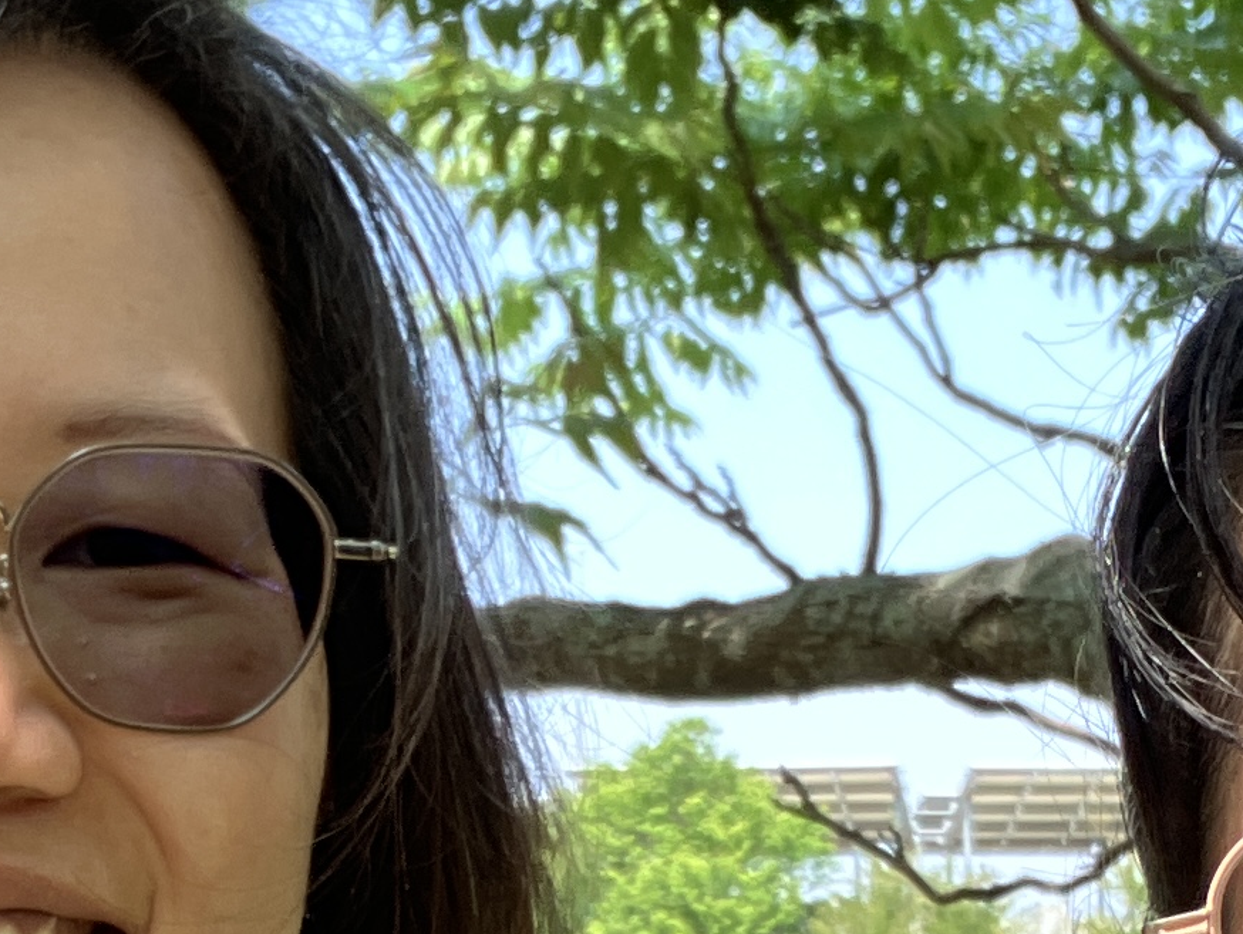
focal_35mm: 113
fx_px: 4061
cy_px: 1112
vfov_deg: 12.8
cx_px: 720
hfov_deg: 17.4
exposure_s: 1/121
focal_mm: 2.87
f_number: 2.2
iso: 20
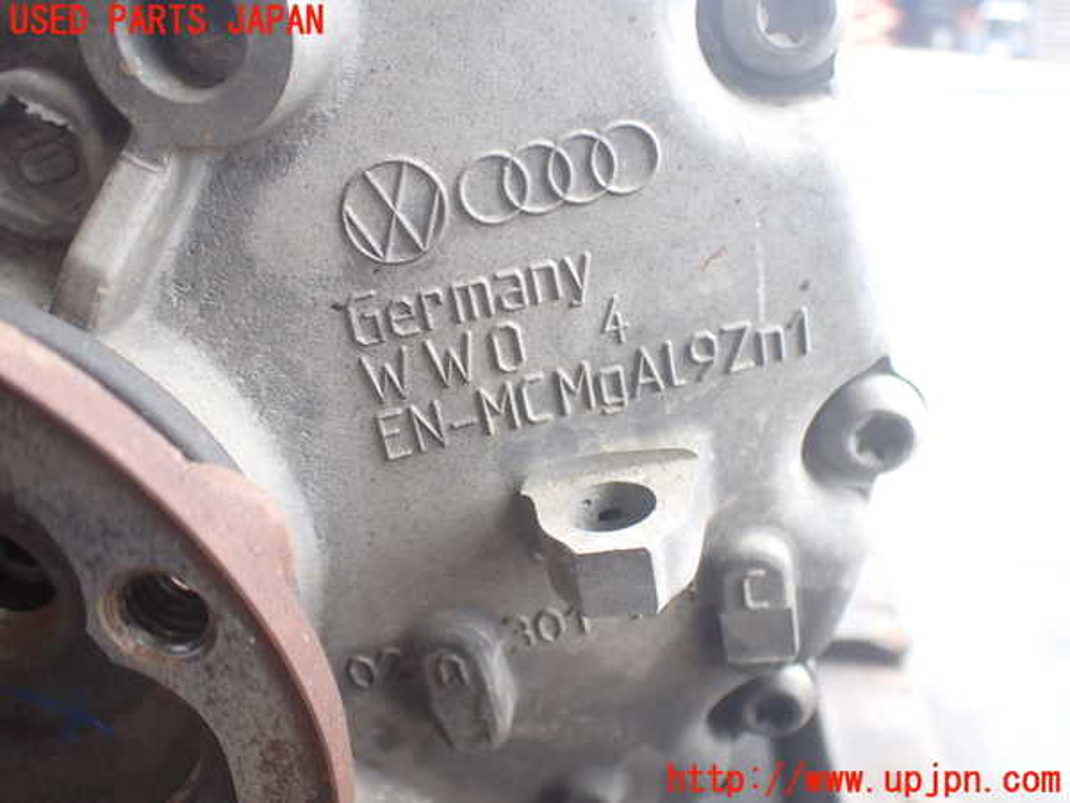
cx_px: 535
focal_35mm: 30
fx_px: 927
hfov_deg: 60.0
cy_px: 402
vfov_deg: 46.8
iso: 160
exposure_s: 1/125
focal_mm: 5.4
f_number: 2.3
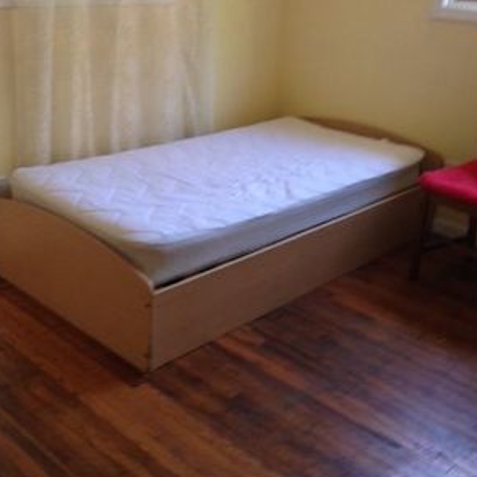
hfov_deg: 37.5
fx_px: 702
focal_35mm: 45
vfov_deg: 37.3
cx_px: 216
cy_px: 181
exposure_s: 1/20
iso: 100
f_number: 2.4
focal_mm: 4.12
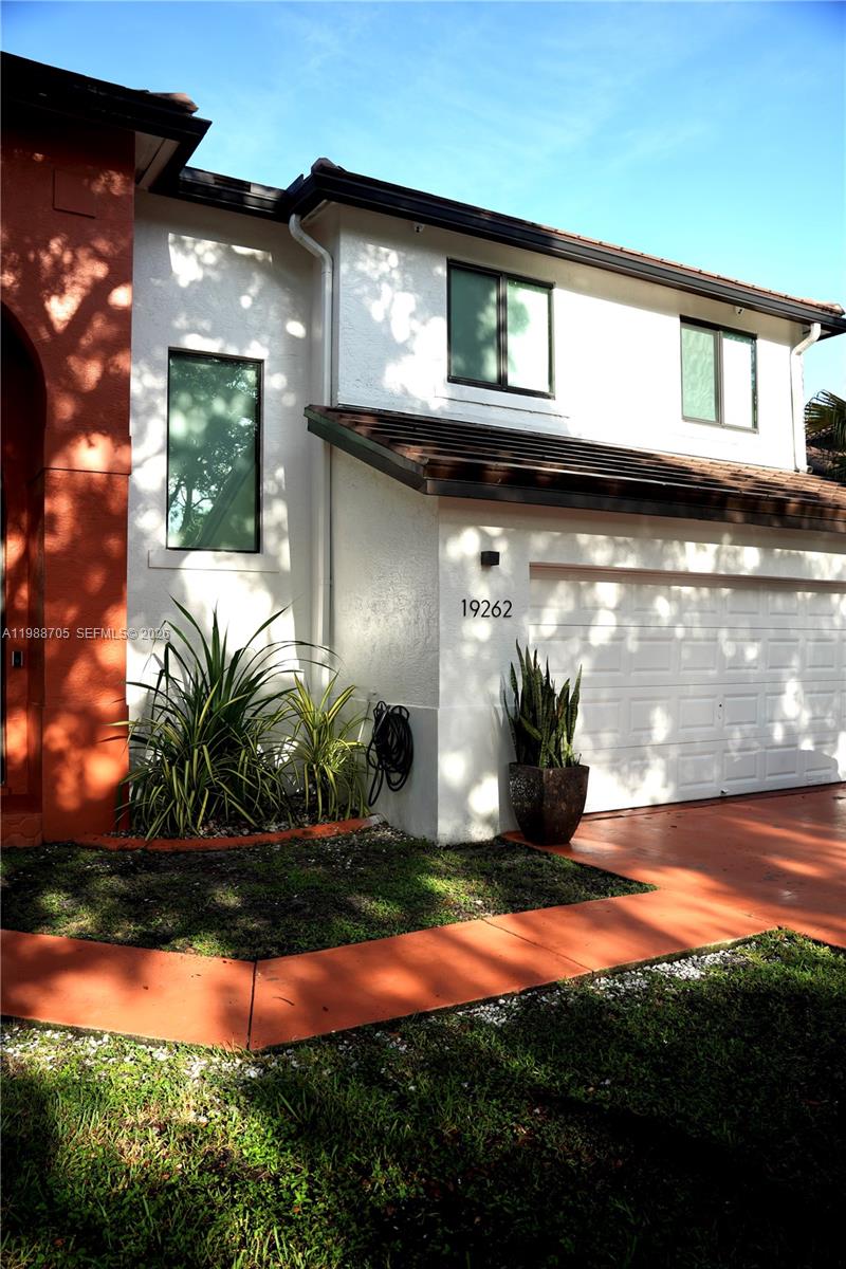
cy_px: 634
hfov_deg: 47.6
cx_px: 423
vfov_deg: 67.0
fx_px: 959
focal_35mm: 27
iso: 100
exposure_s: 1/160
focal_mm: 27.2
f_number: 4.5
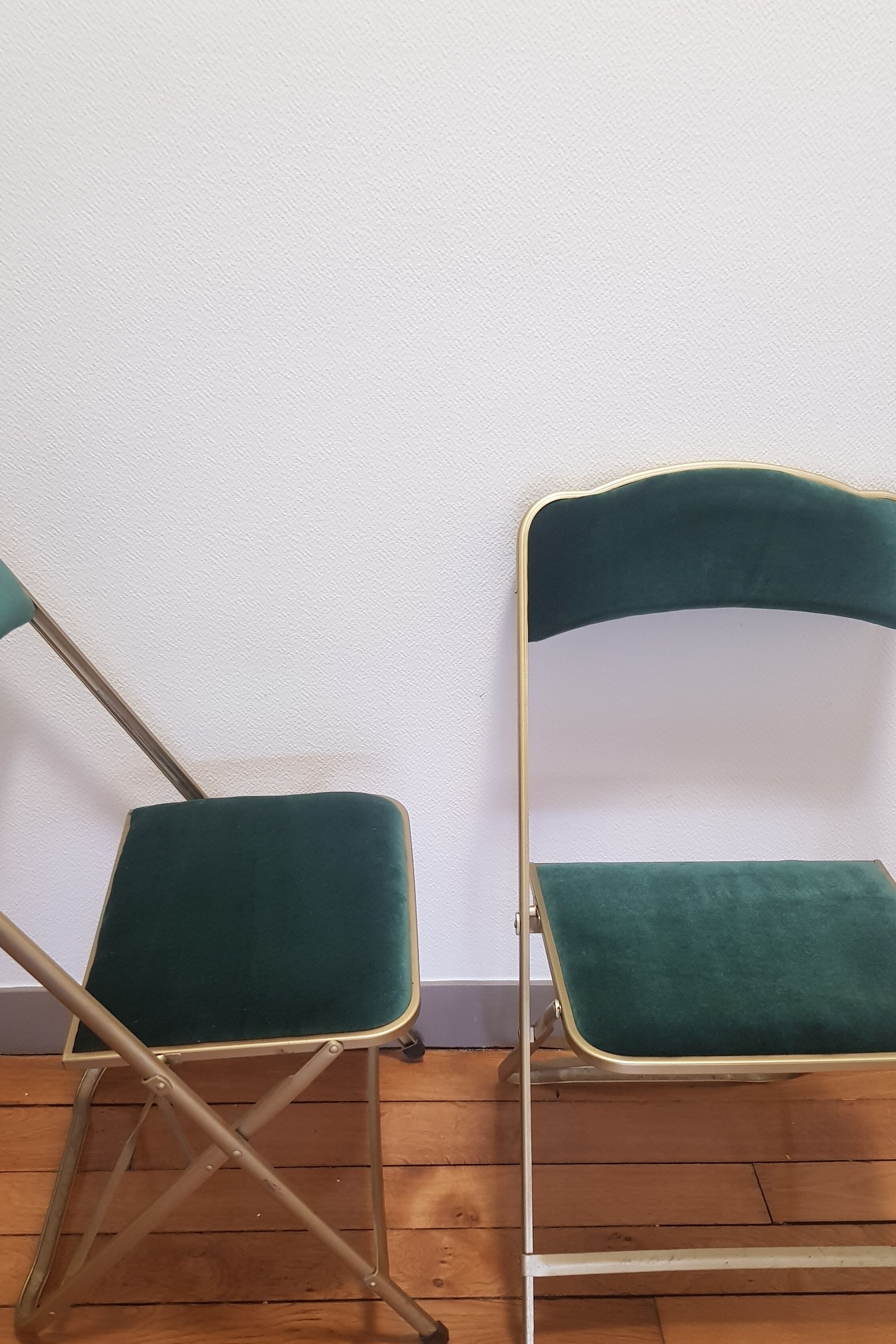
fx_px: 1195
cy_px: 789
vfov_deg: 58.4
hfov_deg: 41.1
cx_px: 427
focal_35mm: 32
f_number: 1.7
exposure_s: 1/33
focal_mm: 4.2
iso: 250
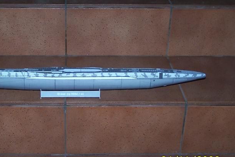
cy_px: 78
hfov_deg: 26.5
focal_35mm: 76
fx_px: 496
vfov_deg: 18.0
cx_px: 83
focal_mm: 9.3
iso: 140
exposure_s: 1/60
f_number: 3.1
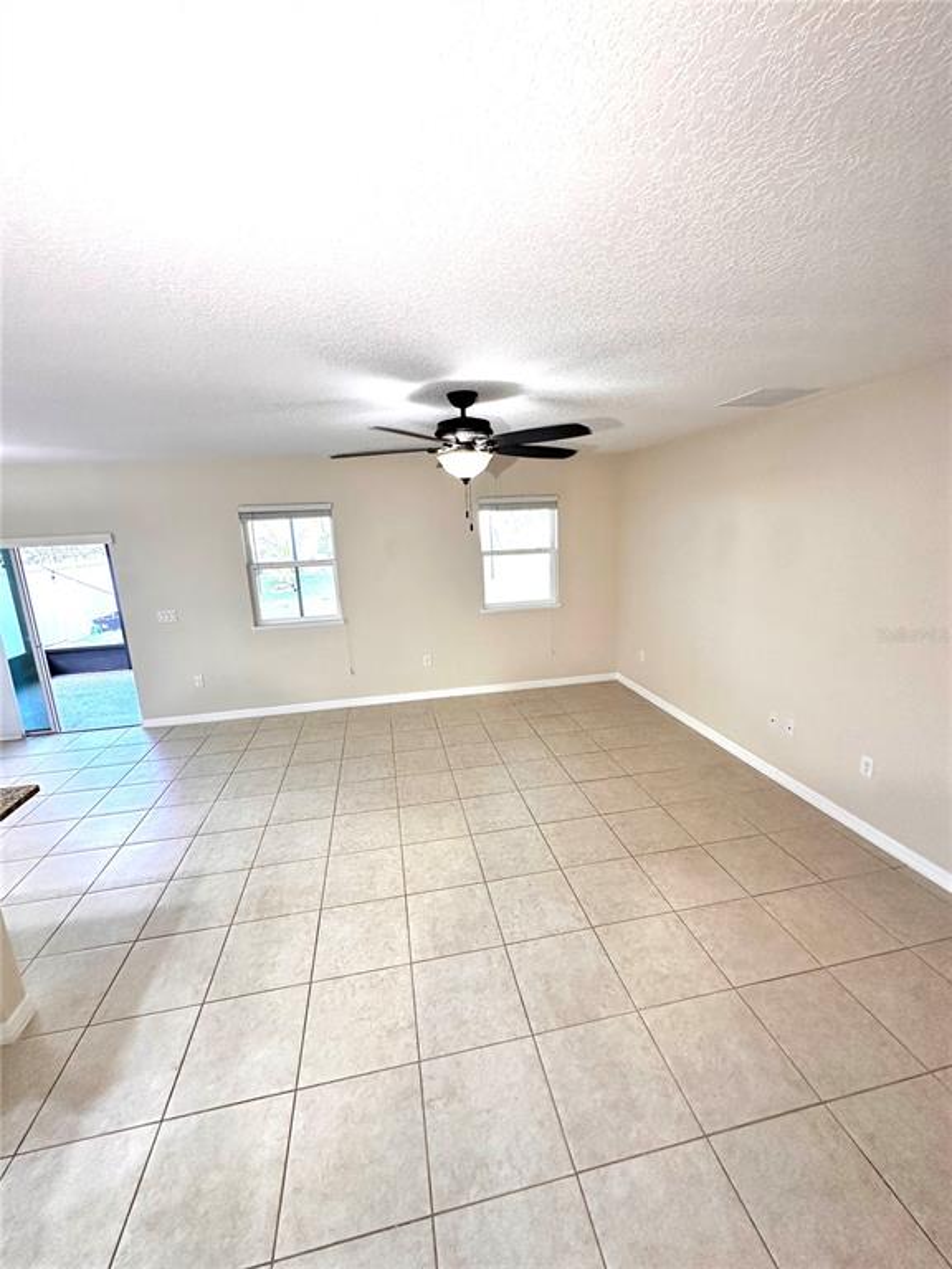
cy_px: 634
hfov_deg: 85.7
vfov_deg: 102.1
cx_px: 476
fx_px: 513
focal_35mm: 14
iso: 160
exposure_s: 1/120
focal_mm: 2.22
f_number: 2.2
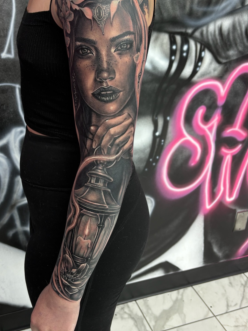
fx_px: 353
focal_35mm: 37
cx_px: 80
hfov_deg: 38.2
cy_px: 141
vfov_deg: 50.0
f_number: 1.6
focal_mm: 5.96
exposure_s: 1/60
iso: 80
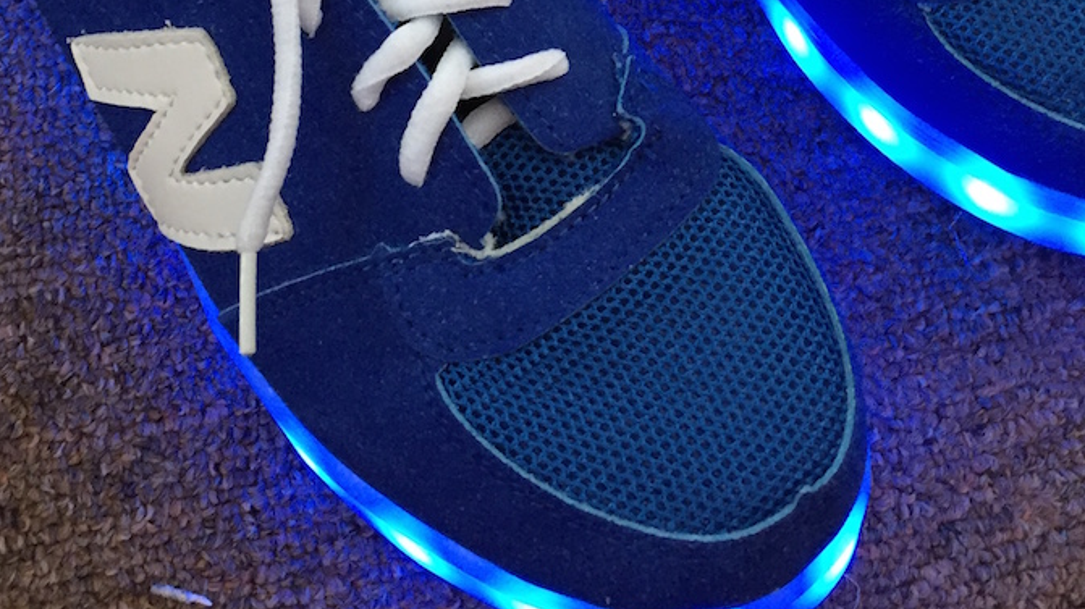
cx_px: 590
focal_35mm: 59
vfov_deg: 19.2
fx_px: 1697
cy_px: -128
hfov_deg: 35.4
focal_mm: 4.15
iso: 125
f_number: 2.2
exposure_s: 1/30
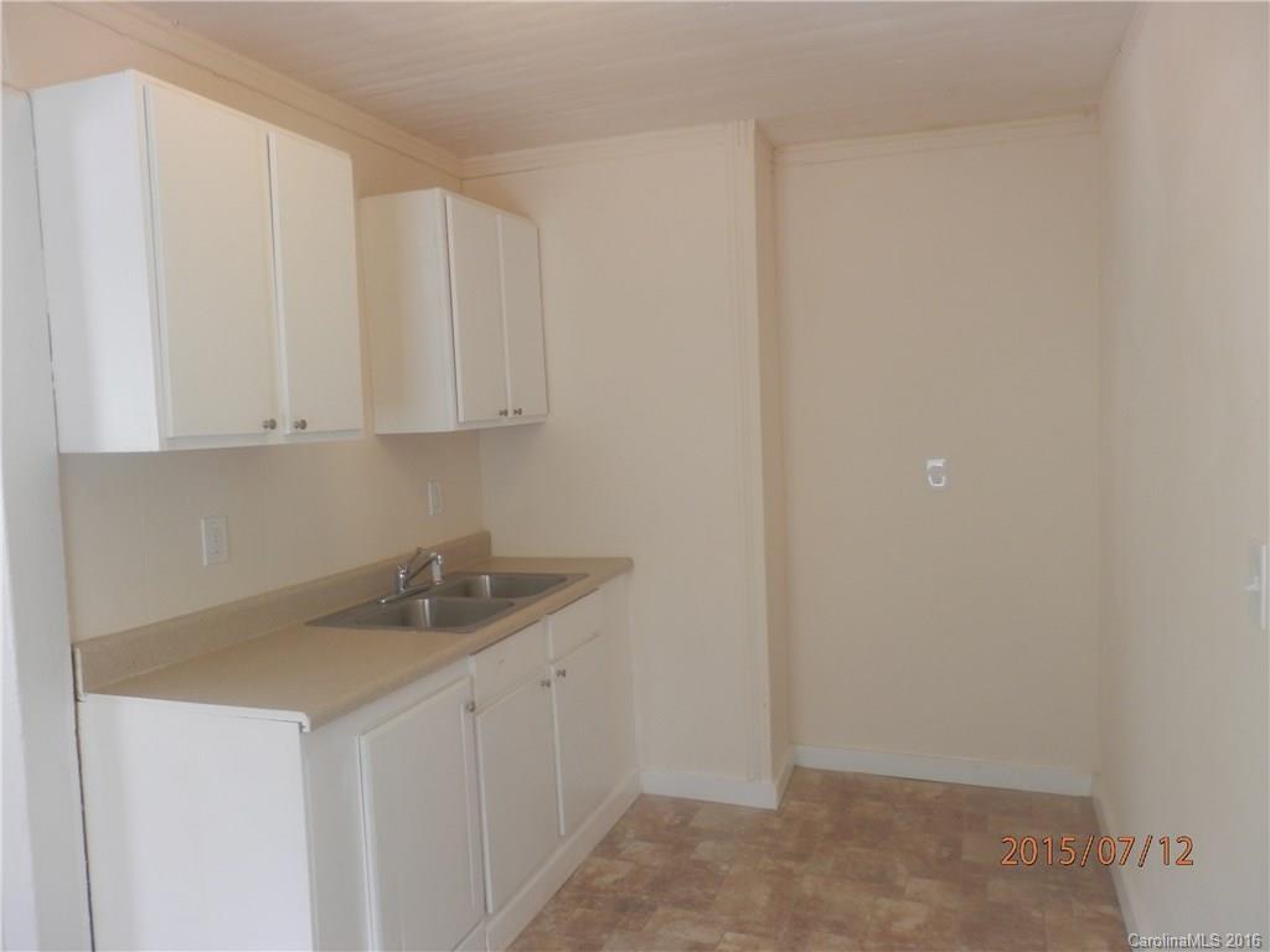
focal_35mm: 25
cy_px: 476
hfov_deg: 69.4
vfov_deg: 54.9
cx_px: 635
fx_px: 917
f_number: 3
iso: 100
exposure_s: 1/30
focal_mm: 4.5
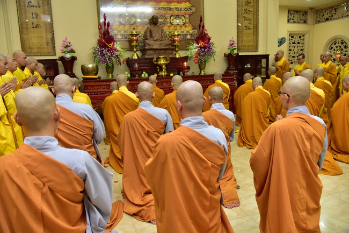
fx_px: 262
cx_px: 174
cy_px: 116
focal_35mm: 27
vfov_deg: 47.9
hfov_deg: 67.4
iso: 800
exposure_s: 1/40
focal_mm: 27
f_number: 4
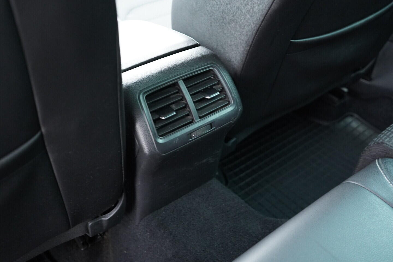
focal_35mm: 36
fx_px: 393
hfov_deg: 53.1
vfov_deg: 36.9
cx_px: 196
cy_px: 131
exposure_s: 1/40
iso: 2500
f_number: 2.8
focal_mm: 24
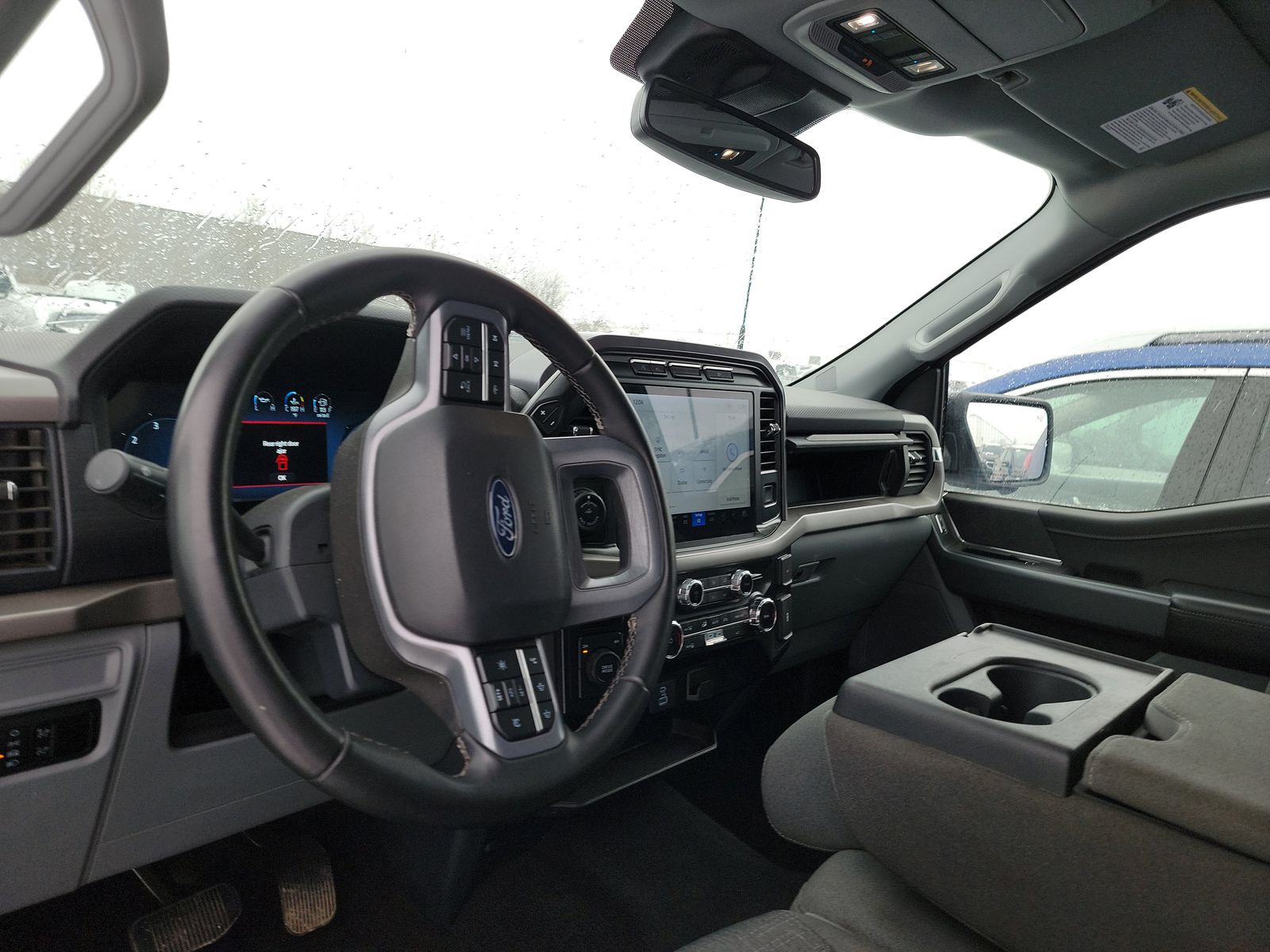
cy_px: 476
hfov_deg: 71.6
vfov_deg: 56.8
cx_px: 635
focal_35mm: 24
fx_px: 881
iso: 52
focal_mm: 6.7
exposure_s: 1/59
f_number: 1.8
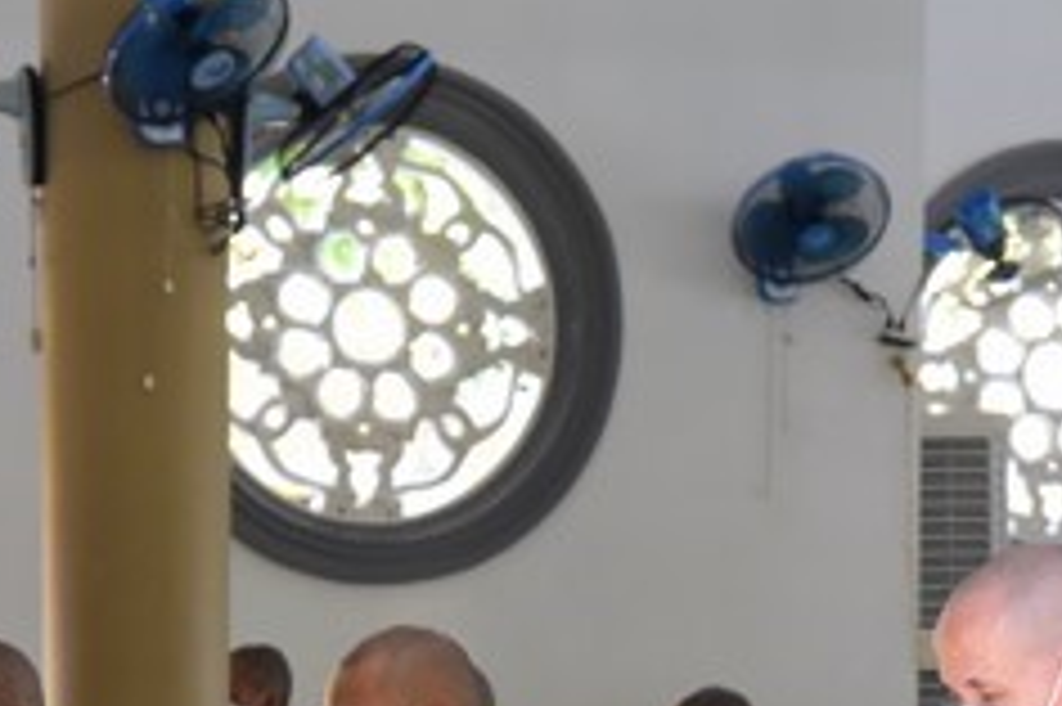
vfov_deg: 6.0
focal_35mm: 226
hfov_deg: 9.1
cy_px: 872
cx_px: 346
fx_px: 6662
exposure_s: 1/250
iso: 3200
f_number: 5.6
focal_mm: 82
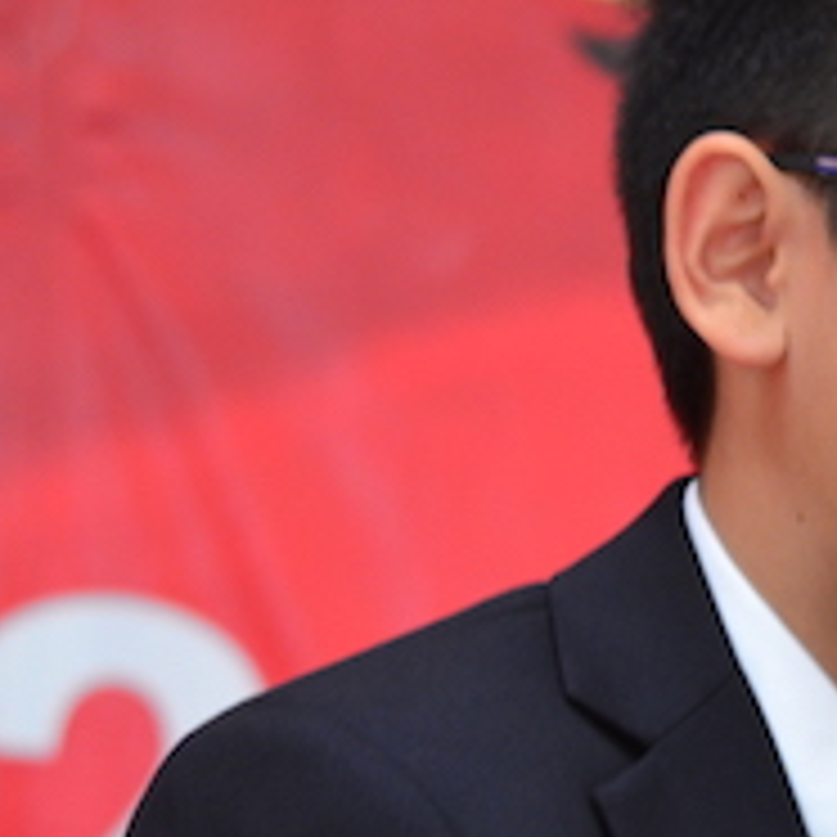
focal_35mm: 239
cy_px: 459
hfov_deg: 7.2
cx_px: 1390
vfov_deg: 7.3
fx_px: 6538
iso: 640
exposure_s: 1/30
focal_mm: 50
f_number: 2.8
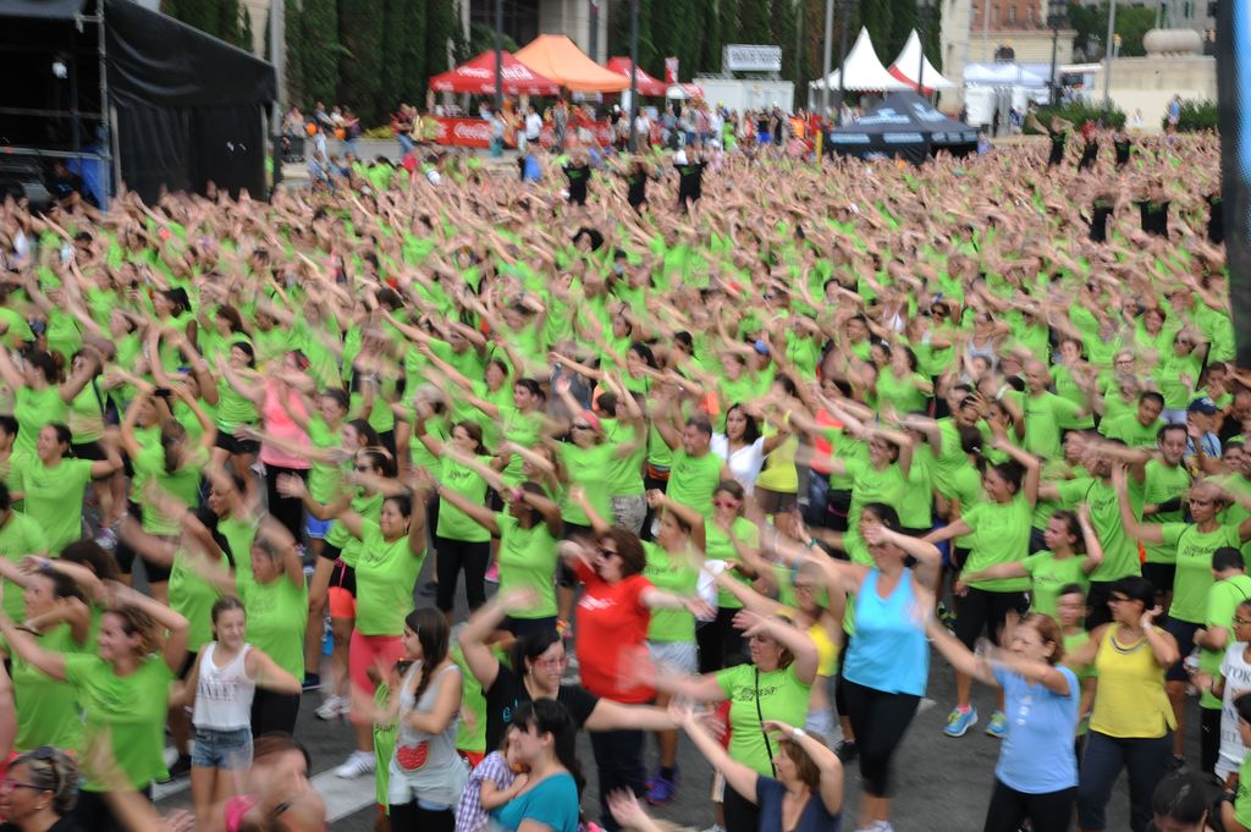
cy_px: 416
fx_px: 2604
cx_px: 626
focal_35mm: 75
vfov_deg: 18.2
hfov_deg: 27.0
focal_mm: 75
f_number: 22
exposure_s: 1/8
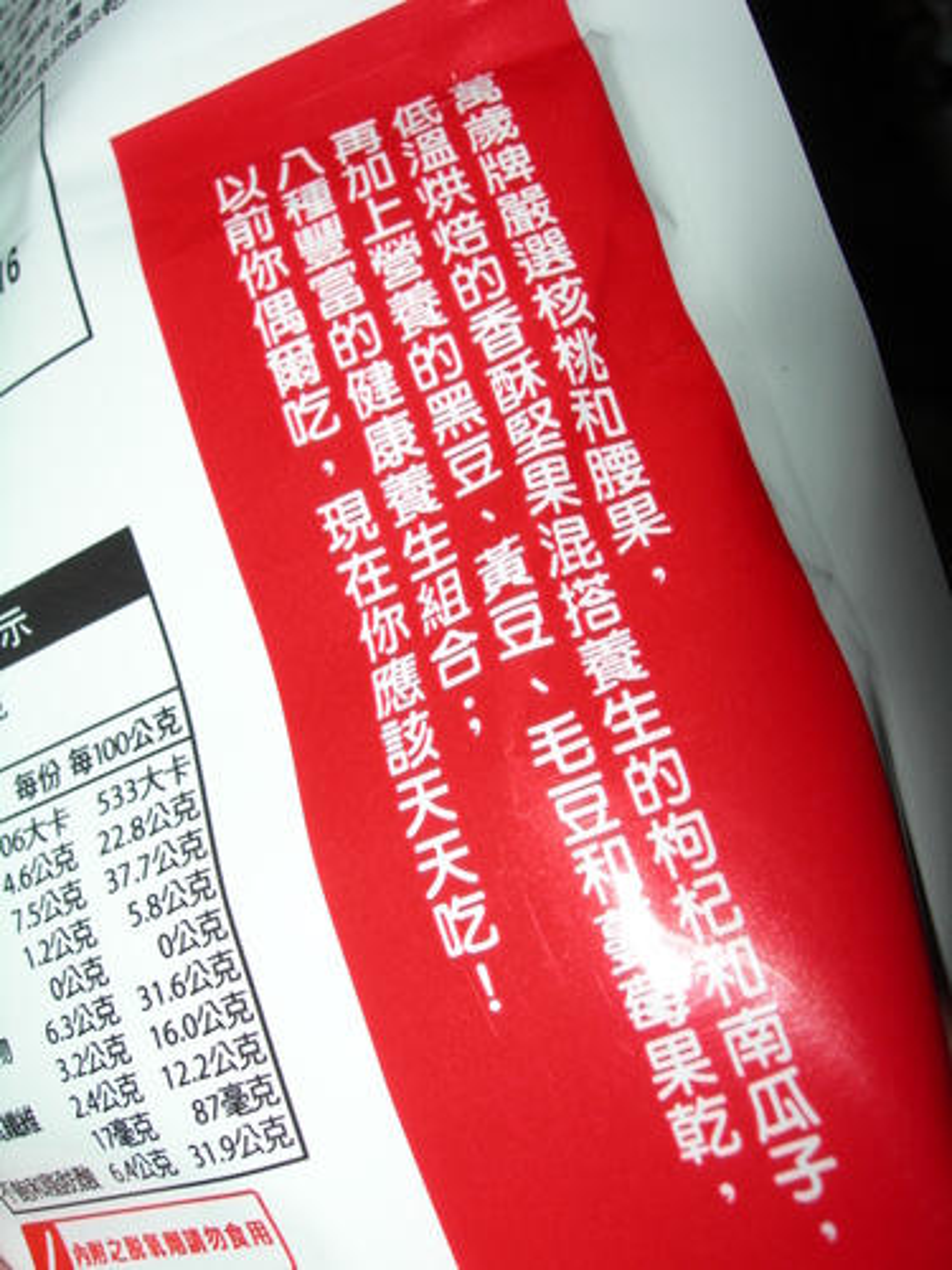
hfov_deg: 37.7
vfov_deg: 49.0
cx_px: 476
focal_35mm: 38
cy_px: 635
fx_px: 1393
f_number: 4.8
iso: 50
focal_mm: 7.8
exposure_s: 1/60.1
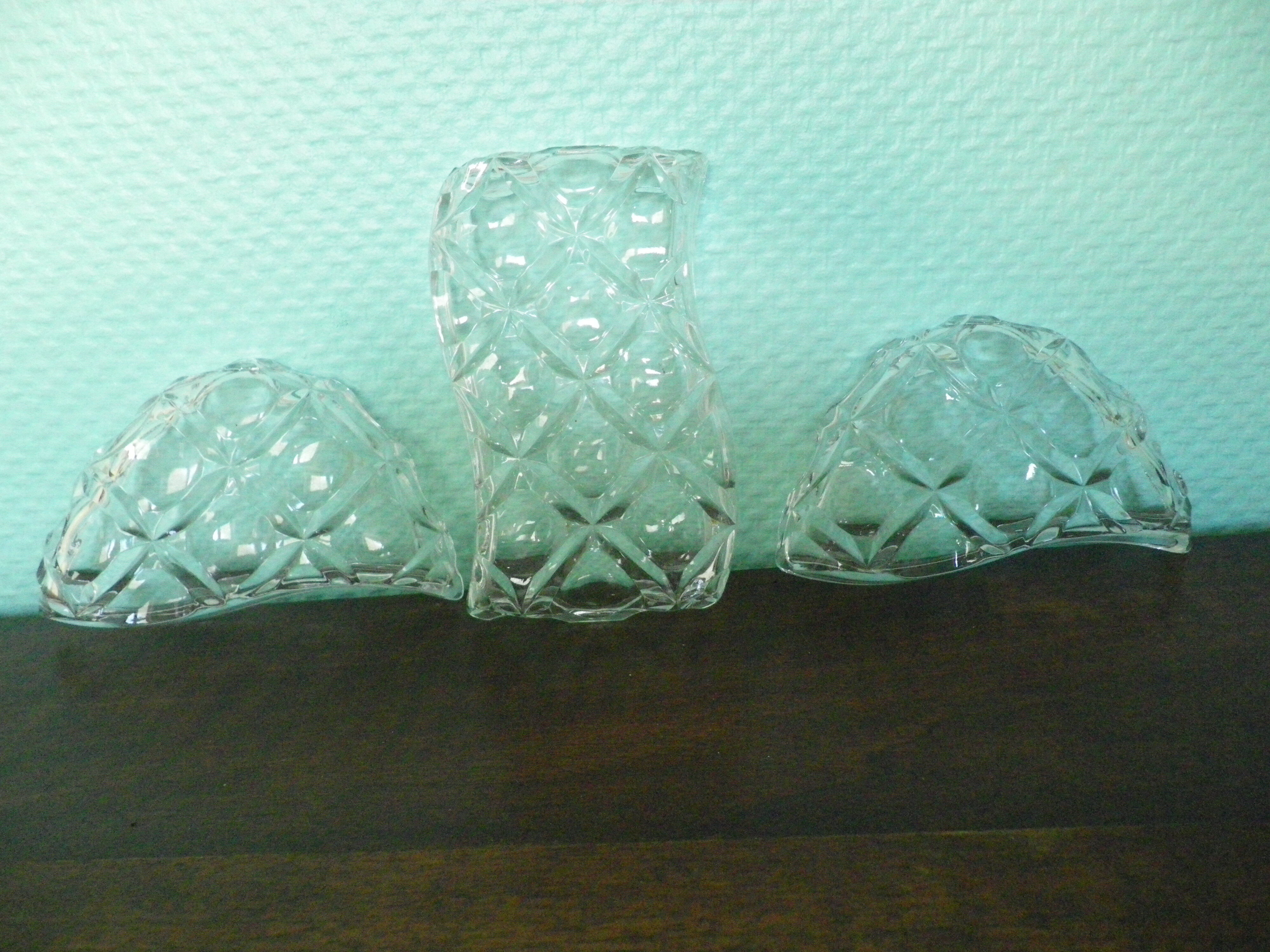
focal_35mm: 28
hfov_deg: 63.4
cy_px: 476
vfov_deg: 49.7
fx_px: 1027
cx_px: 635
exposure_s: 1/40
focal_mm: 4.9
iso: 800
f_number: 2.6
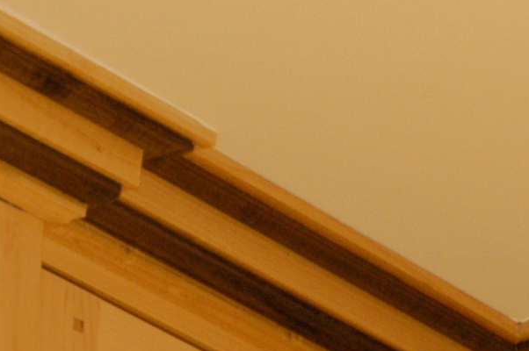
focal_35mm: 262
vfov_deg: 5.2
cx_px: 771
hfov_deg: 7.7
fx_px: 3853
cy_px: 426
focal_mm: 35
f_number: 3.5
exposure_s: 1/30
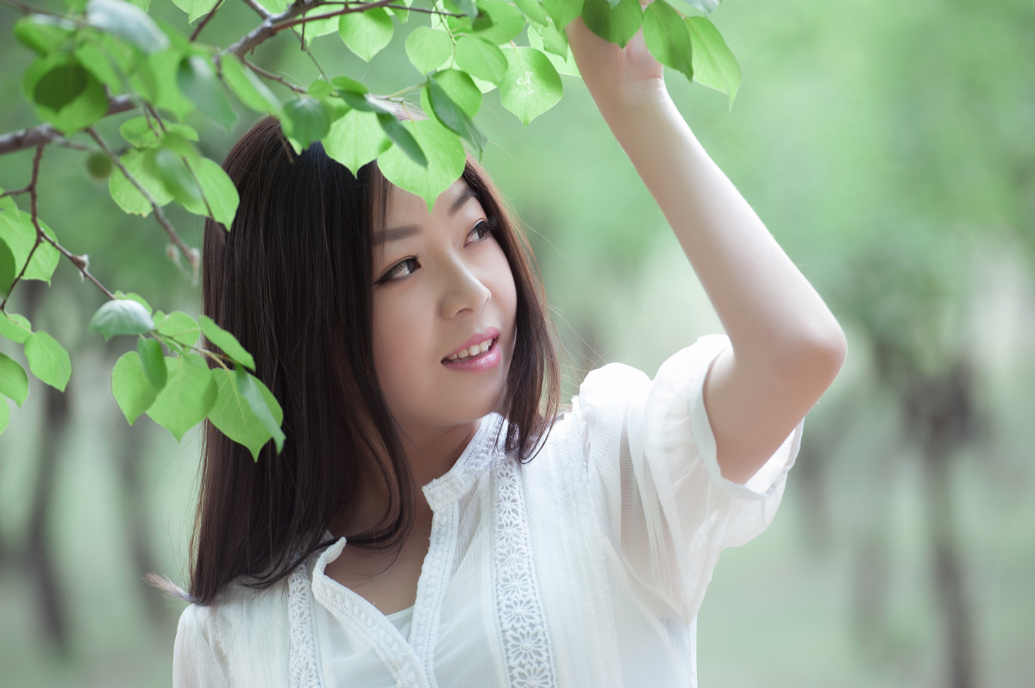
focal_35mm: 200
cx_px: 518
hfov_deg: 10.3
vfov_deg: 6.9
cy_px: 344
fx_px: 5745
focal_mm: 200
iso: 200
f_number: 3.5
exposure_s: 1/80
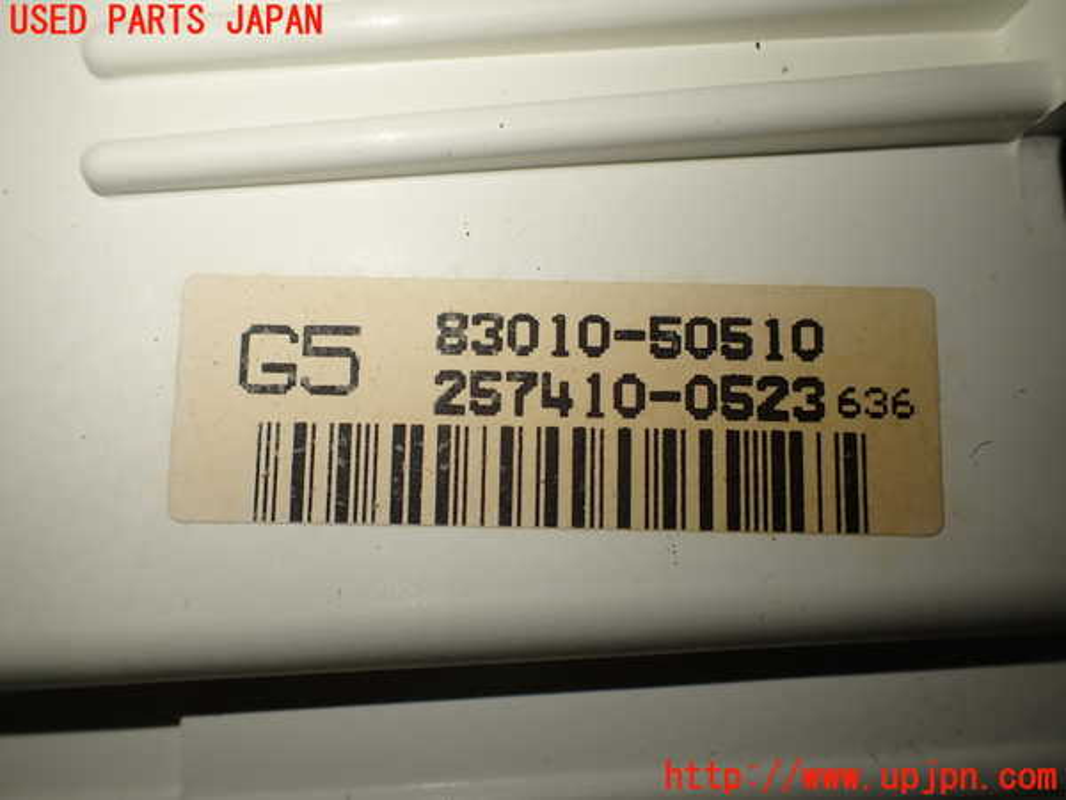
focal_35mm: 30
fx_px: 924
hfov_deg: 60.0
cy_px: 400
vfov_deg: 46.8
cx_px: 533
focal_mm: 5.4
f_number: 2.3
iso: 100
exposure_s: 1/200
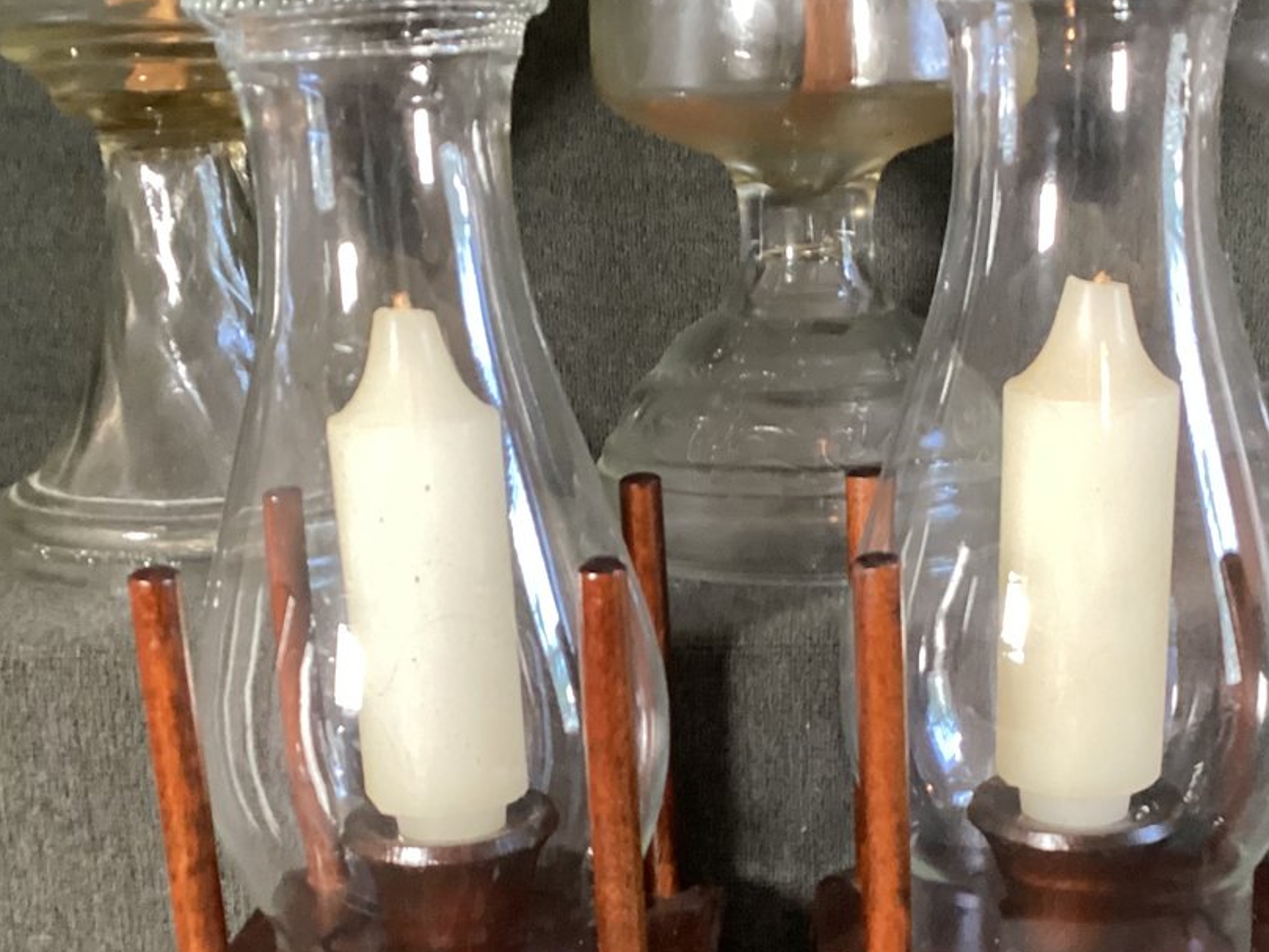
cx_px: 744
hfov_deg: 33.2
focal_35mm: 58
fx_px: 2127
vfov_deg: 24.9
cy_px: 733
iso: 400
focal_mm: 3.3
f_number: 2.4
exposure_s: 1/33
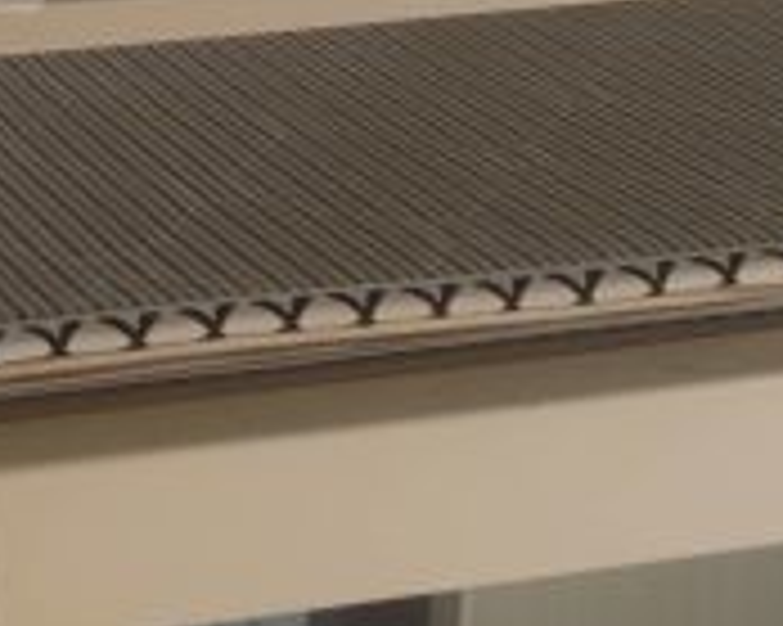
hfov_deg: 16.5
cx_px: -315
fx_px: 2501
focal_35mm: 108
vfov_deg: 13.9
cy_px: -104
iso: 285
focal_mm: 6.72
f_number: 1.69
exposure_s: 1/73
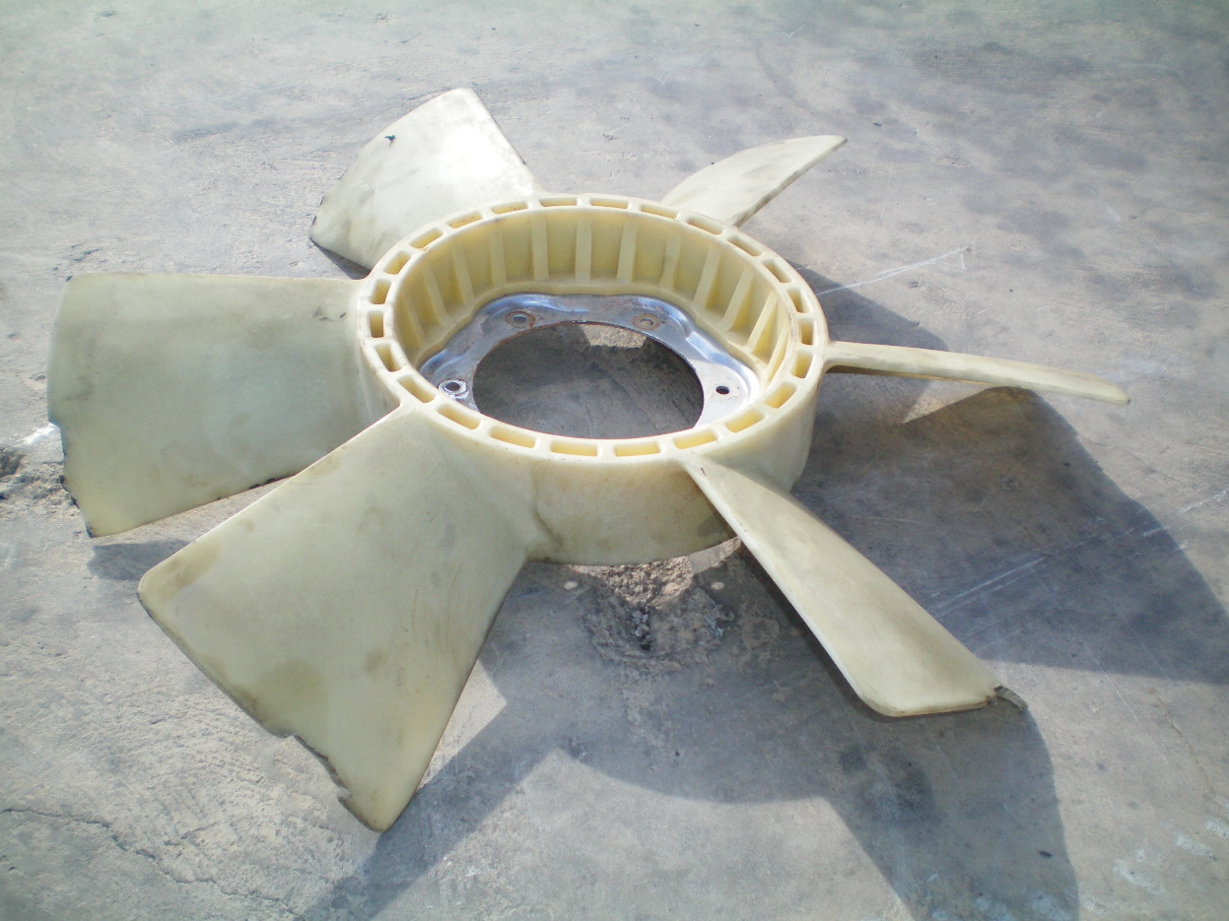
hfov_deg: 47.9
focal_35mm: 39
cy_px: 466
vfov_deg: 36.8
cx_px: 621
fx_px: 1385
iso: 64
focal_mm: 6.3
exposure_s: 1/400
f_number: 3.1
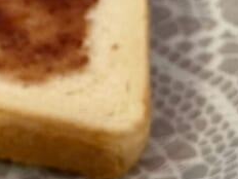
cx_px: -134
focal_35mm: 115
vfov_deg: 12.9
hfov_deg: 15.6
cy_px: 112
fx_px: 791
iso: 250
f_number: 1.6
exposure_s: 1/60
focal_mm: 4.2
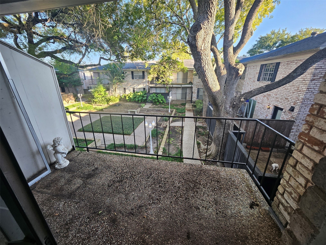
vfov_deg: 89.9
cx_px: 163
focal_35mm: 13
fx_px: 122
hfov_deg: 106.2
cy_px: 122
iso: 32
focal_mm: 1.74
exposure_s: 1/60.2
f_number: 2.2
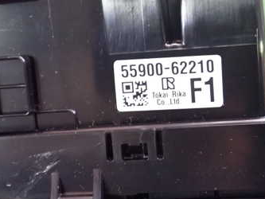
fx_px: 414
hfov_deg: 35.3
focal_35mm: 54
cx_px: 172
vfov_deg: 27.0
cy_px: 77
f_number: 2.3
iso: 1250
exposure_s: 1/50
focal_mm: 5.4
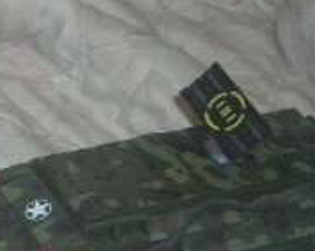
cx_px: -189
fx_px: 1341
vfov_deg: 10.7
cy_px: 210
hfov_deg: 12.6
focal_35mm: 144
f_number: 2.8
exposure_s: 1/60
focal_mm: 6.8
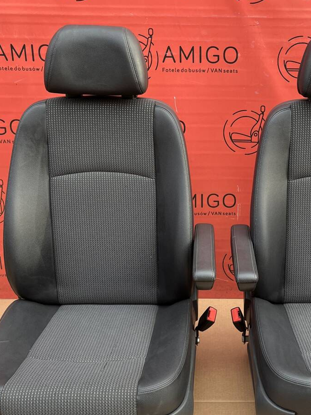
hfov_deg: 31.1
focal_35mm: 46
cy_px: 224
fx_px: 551
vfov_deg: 41.2
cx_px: 222
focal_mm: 5.1
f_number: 1.6
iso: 80
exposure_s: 1/121
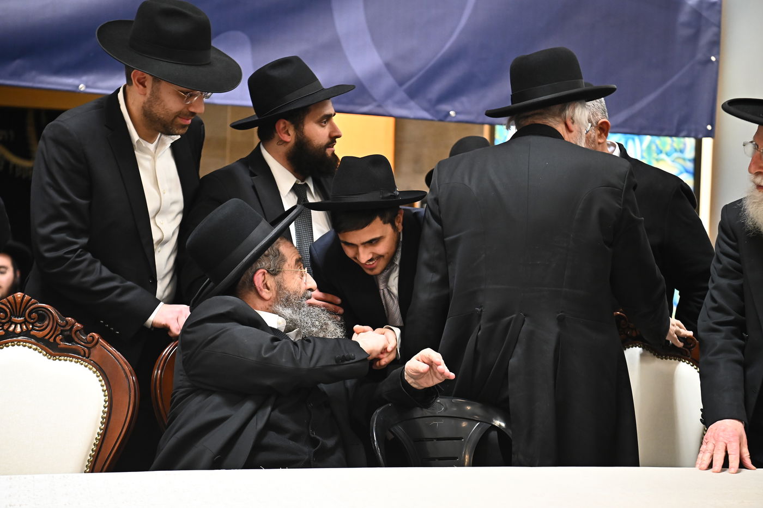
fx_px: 1483
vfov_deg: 19.4
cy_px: 254
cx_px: 382
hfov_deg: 28.9
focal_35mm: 70
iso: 3200
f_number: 4
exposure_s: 1/200
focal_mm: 70
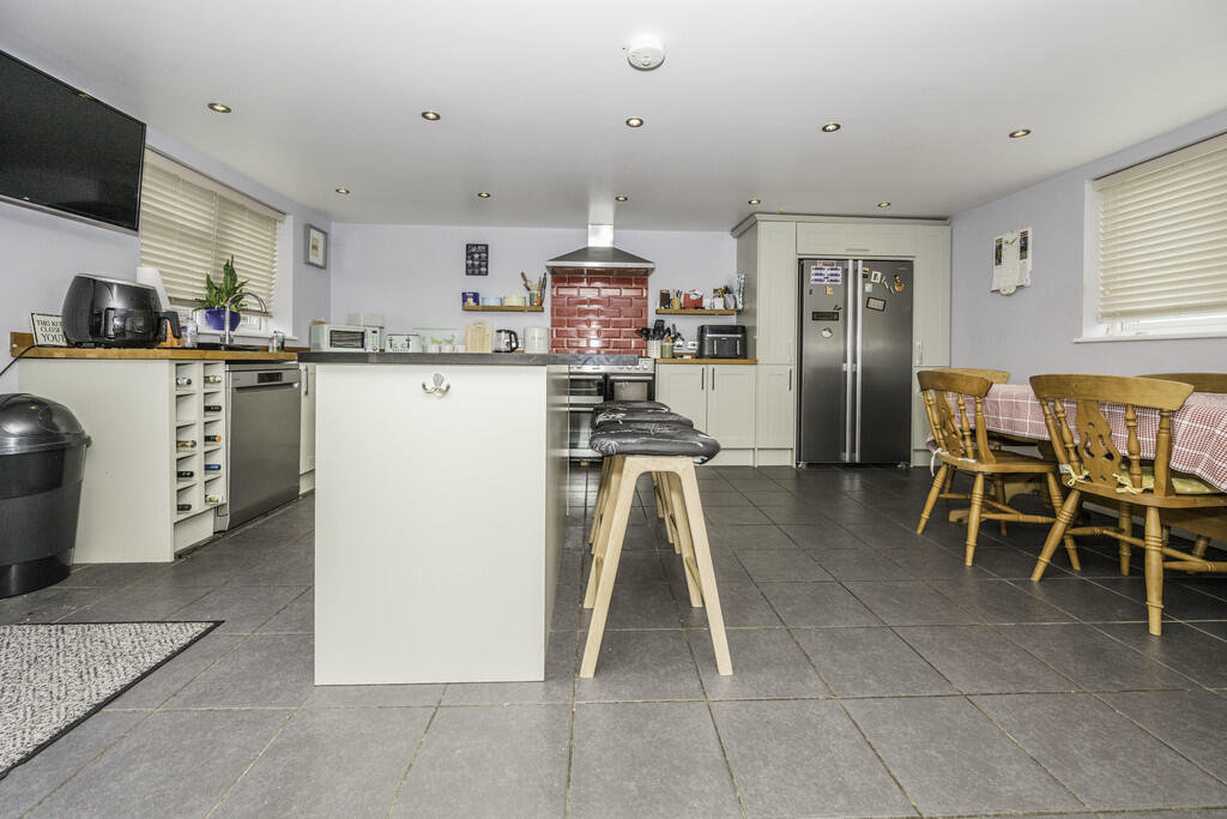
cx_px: 614
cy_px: 410
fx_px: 477
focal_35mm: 14
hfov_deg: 104.2
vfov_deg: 81.2
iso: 400
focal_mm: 14
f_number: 7.1
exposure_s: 1/125
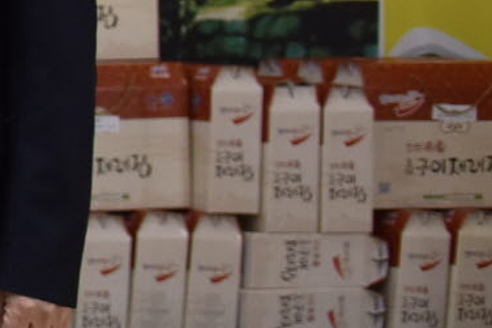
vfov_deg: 7.9
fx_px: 2350
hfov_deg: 9.4
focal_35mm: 172
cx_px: -987
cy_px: -8
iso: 800
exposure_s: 1/125
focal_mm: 27
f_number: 4
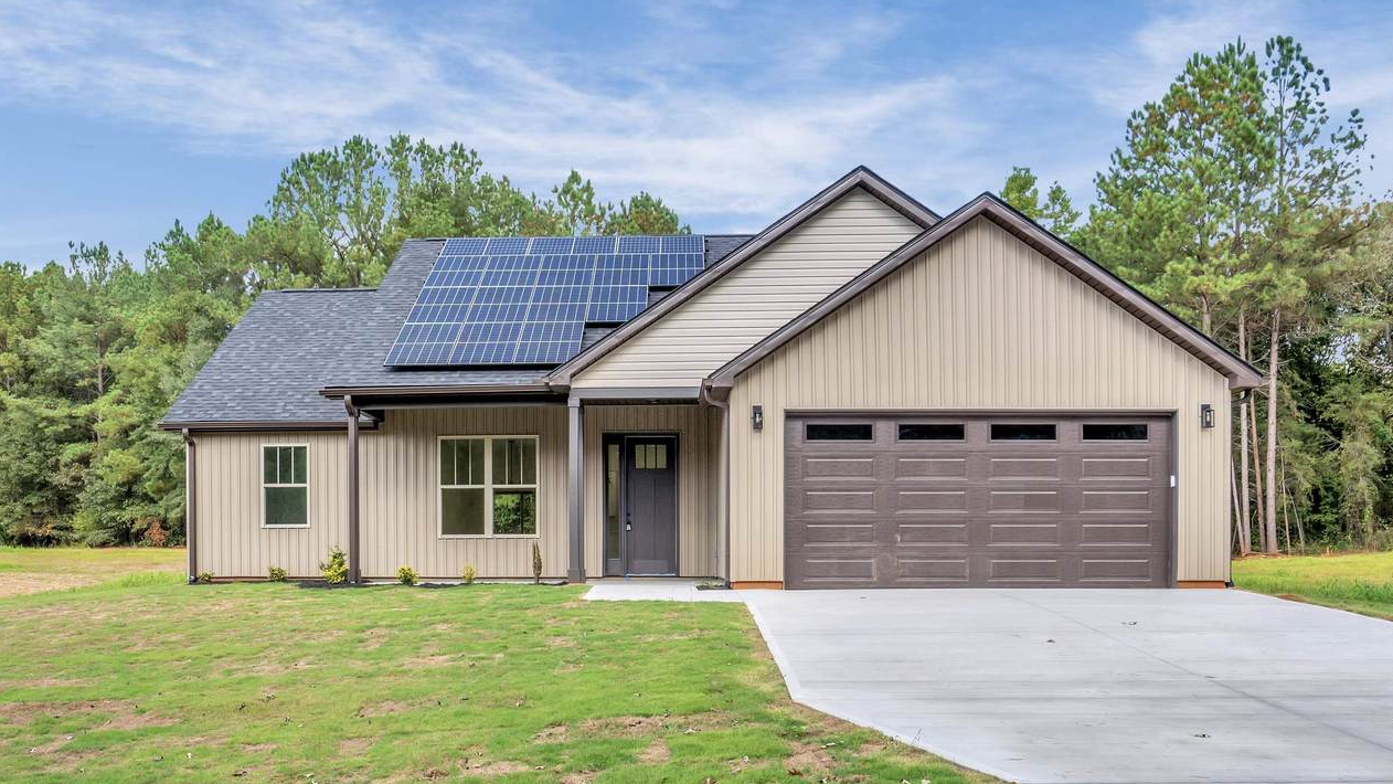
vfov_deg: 63.9
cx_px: 694
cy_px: 411
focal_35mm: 17
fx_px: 628
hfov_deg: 95.9
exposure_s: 1/100
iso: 320
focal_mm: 16
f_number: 7.1
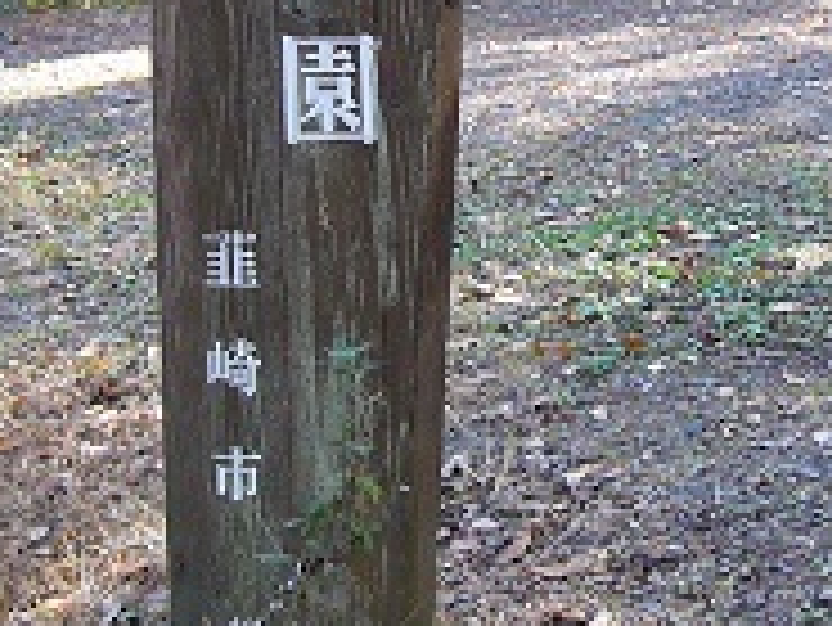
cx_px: 486
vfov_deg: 12.2
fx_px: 2910
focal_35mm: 121
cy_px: 72
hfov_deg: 16.3
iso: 100
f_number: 2.8
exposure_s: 1/80
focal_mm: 5.8
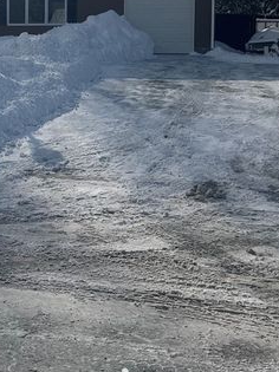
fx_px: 591
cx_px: 25
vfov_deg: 33.6
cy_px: 58
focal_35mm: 55
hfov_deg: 25.7
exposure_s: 1/17241
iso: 50
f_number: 1.6
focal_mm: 5.1
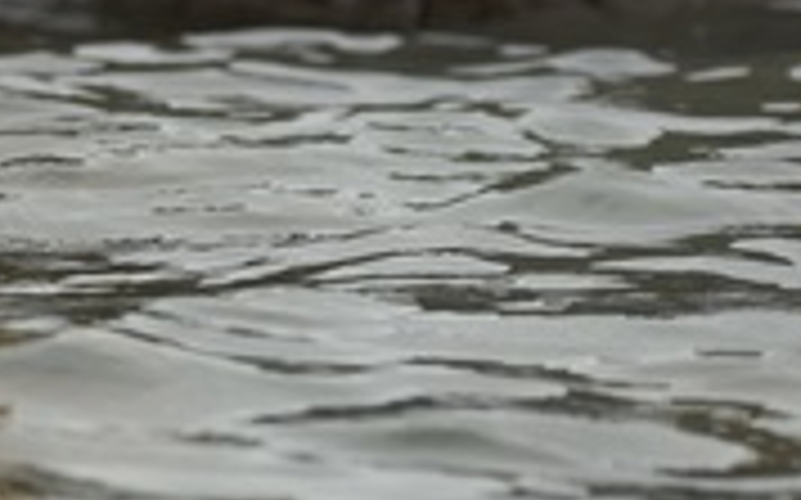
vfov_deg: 2.7
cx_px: -729
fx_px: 10690
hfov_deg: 4.2
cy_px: -200
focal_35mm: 490
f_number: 3.2
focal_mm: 122
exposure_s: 1/4000
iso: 200
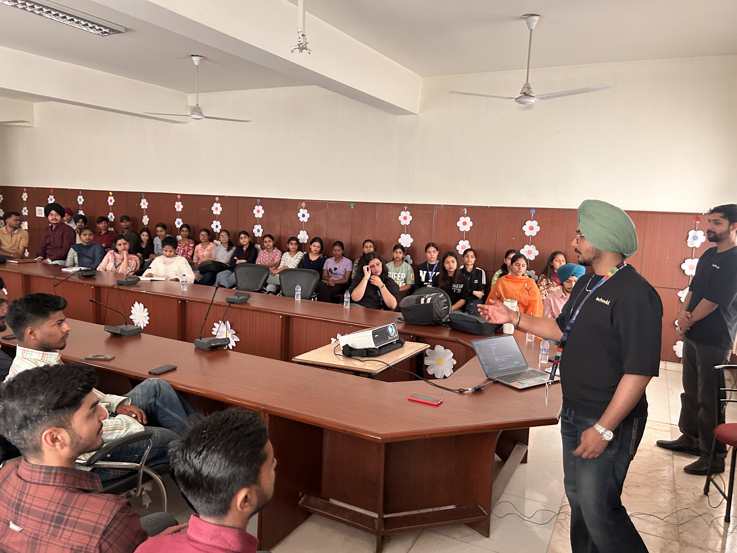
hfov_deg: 67.3
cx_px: 368
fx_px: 554
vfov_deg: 53.1
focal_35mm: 26
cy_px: 276
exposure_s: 1/60
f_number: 1.5
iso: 250
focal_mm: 5.7
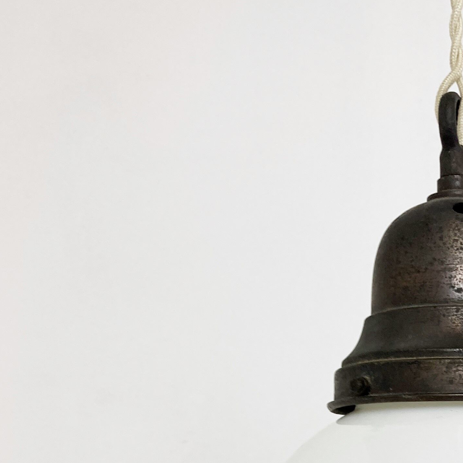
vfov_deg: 22.5
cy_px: 569
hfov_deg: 23.5
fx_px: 1059
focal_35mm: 70
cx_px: 478
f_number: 1.8
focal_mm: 3.99
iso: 50
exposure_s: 1/100
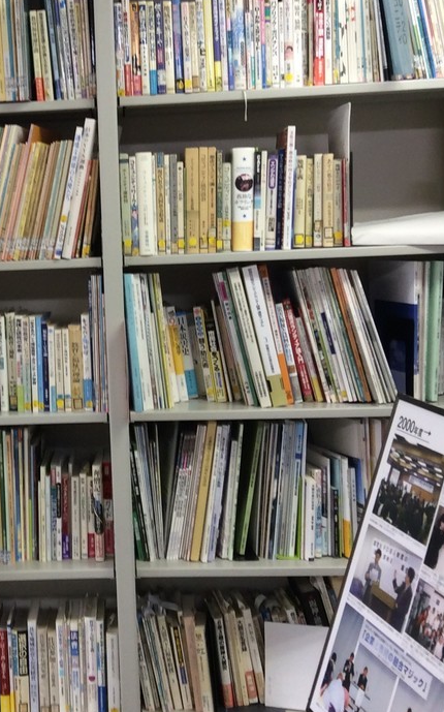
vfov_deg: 34.5
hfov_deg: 21.5
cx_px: 42
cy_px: 301
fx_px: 1143
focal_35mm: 59
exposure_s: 1/24
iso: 50
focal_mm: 3.3
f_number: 2.4
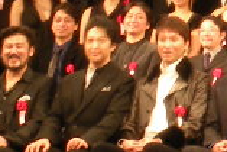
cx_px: 562
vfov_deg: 4.7
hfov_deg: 6.8
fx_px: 1799
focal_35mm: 285
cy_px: -198
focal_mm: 7.4
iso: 64
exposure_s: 1/2
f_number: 8
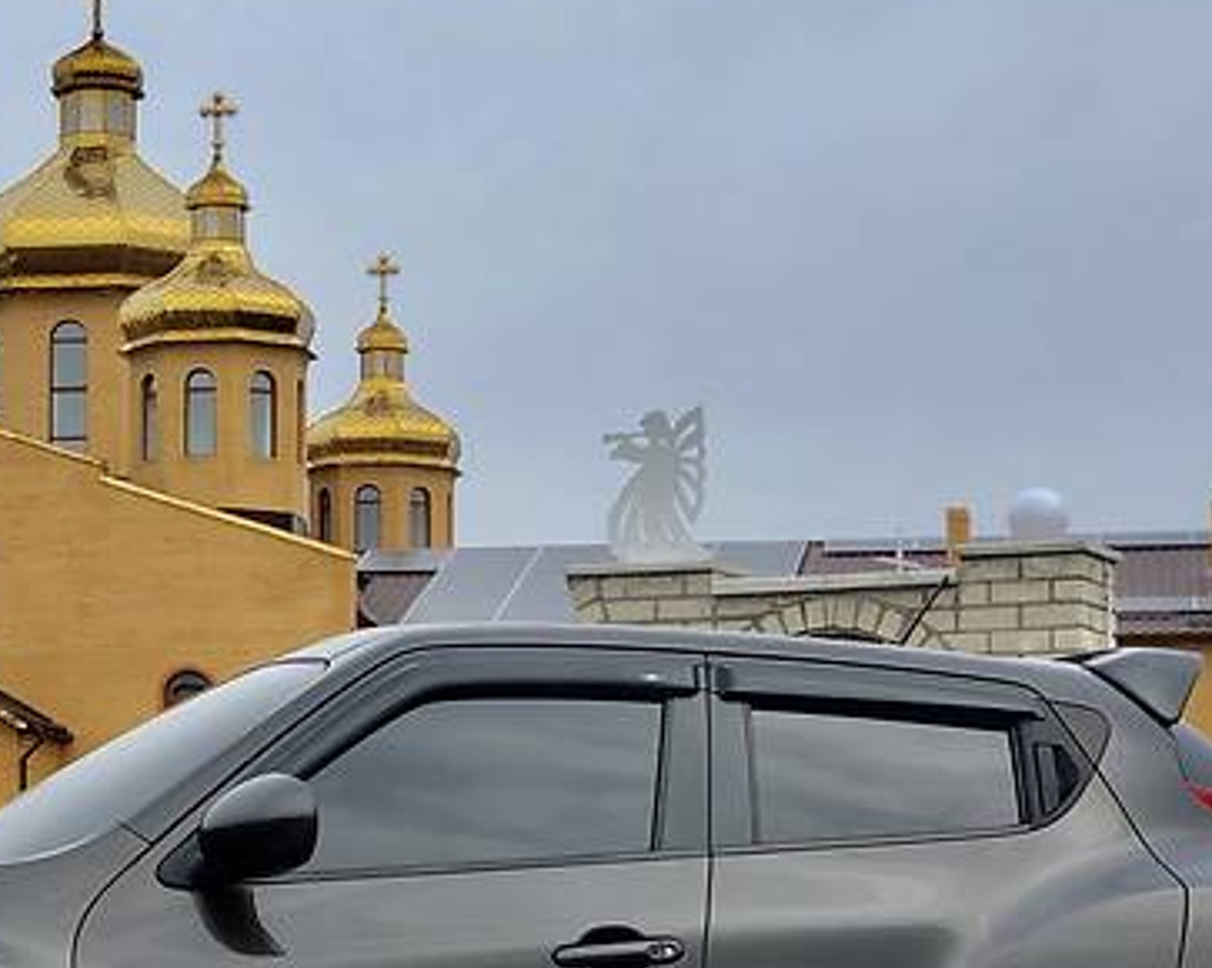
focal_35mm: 112
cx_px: 377
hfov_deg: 17.1
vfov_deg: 13.7
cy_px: 741
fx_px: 4015
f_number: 2.4
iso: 16
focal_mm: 6
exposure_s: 1/727
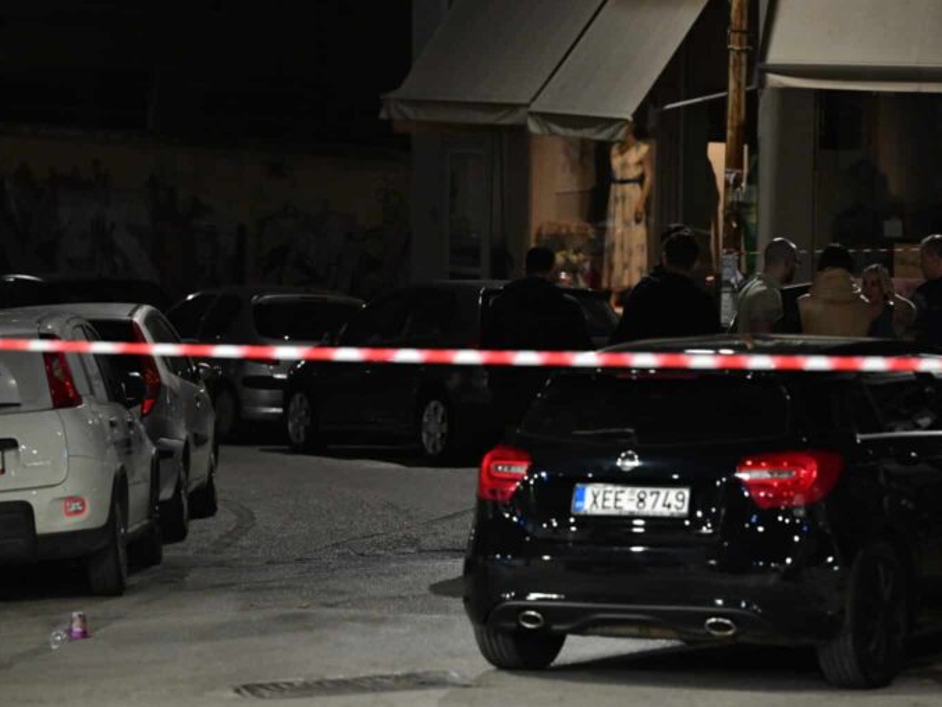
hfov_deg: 11.0
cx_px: 505
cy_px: 355
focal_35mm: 180
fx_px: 4899
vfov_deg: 8.3
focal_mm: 165
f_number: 4
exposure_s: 1/200
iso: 10000
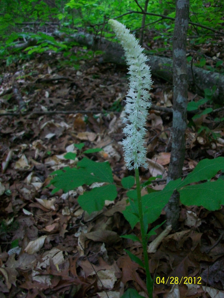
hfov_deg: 44.2
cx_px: 112
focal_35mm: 32
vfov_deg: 56.8
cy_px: 149
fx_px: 276
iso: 160
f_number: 2.8
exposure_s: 1/8
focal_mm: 5.7
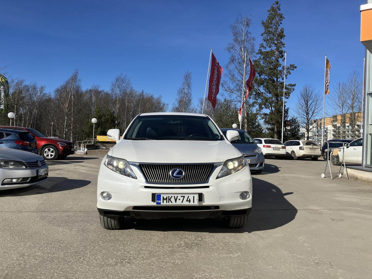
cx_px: 186
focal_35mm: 28
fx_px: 301
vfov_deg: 49.7
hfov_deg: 63.4
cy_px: 140
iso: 32
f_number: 1.8
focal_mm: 3.99
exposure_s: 1/3040
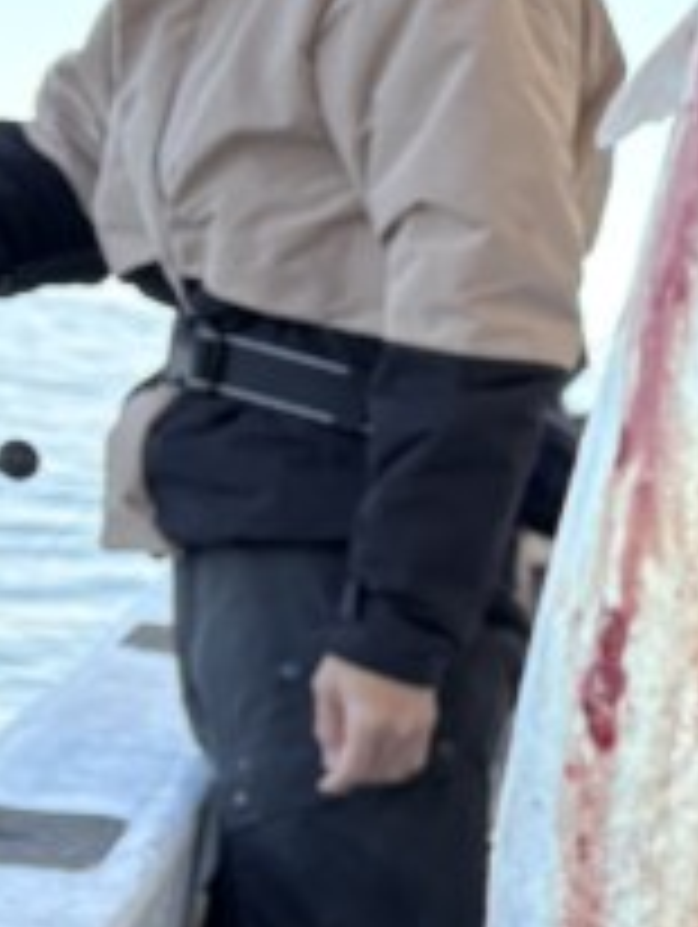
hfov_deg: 10.4
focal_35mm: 126
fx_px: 3381
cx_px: 1603
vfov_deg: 15.5
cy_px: 819
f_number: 1.6
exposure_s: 1/326
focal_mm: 5.96
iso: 50
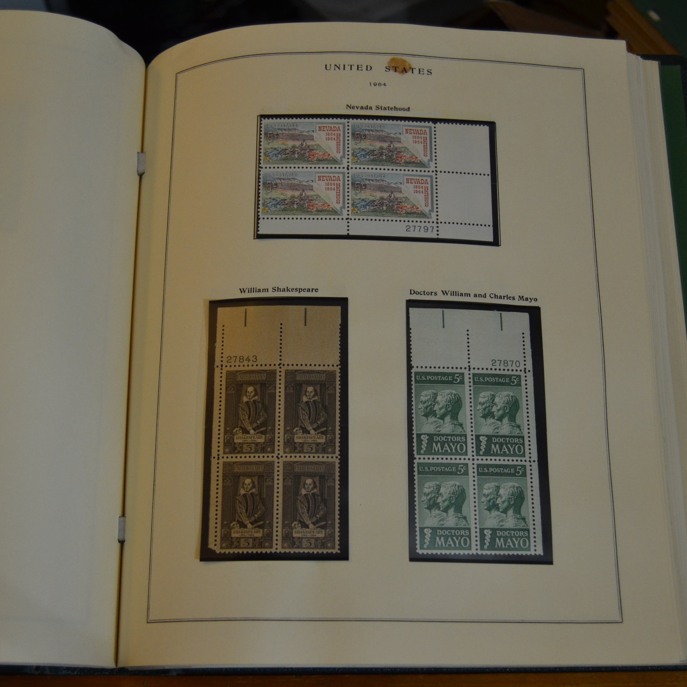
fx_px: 1123
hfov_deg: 34.0
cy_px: 345
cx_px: 328
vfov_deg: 34.0
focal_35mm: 50
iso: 900
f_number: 4
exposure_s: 1/60
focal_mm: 26
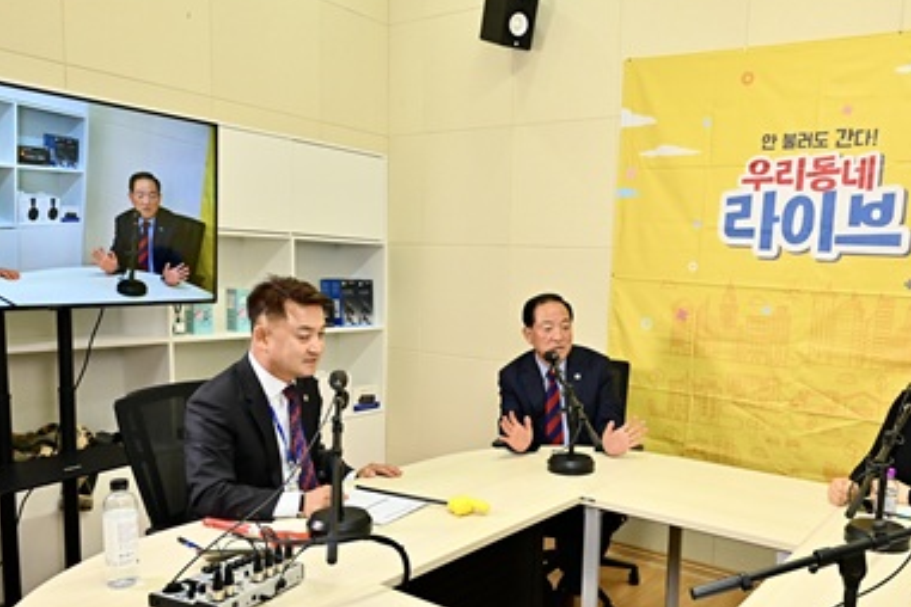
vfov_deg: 43.6
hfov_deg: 61.5
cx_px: 557
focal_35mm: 30
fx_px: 755
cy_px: 367
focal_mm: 17.5
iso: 640
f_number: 5
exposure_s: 1/125
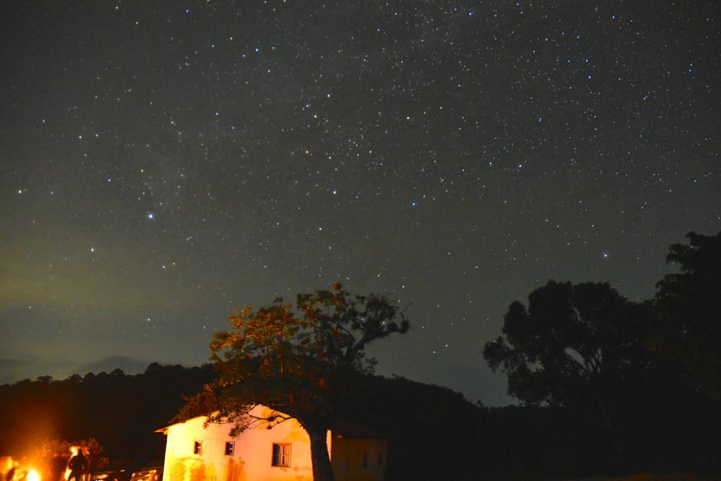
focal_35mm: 27
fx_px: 541
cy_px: 240
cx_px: 360
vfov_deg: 47.9
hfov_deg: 67.4
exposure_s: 30
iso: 3200
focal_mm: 18
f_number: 3.5
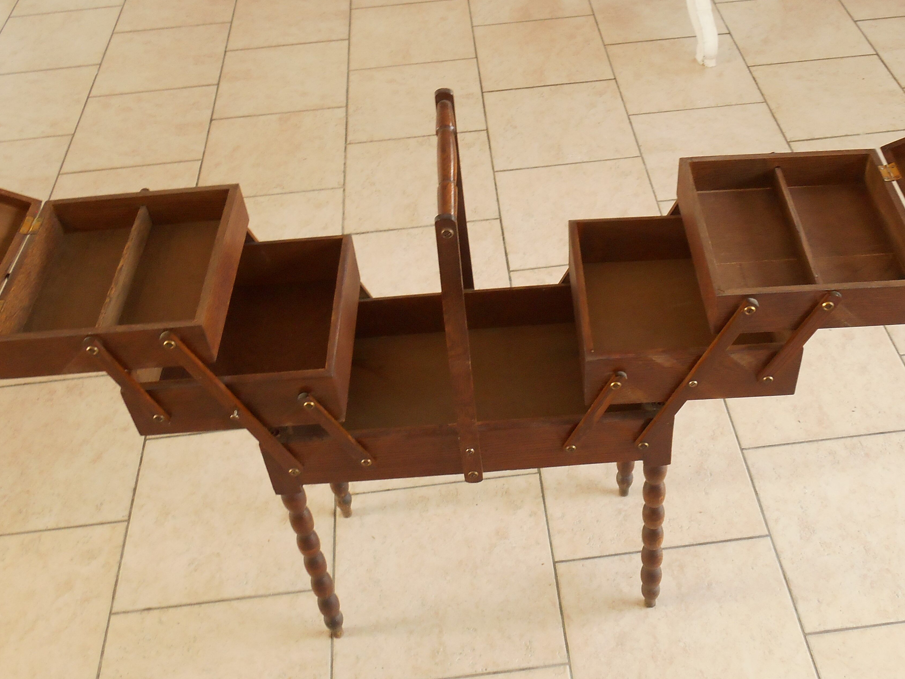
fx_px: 758
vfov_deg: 48.2
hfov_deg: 61.7
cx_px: 455
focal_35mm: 29
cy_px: 342
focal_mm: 4.7
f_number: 3.4
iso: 140
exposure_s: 1/30
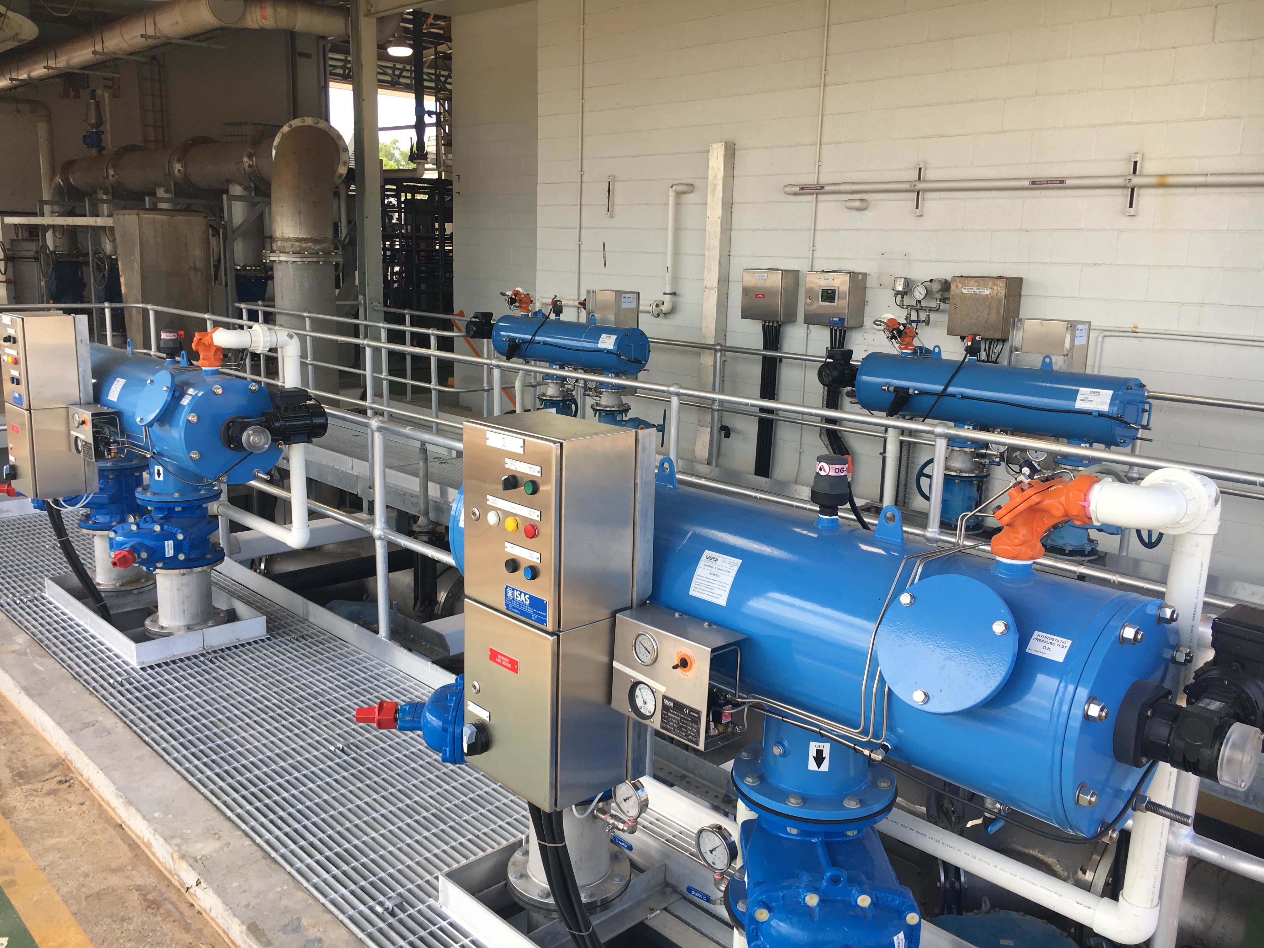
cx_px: 632
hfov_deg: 61.7
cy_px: 474
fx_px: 1059
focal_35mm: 29
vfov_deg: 48.2
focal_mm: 4.15
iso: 25
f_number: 2.2
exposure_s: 1/283
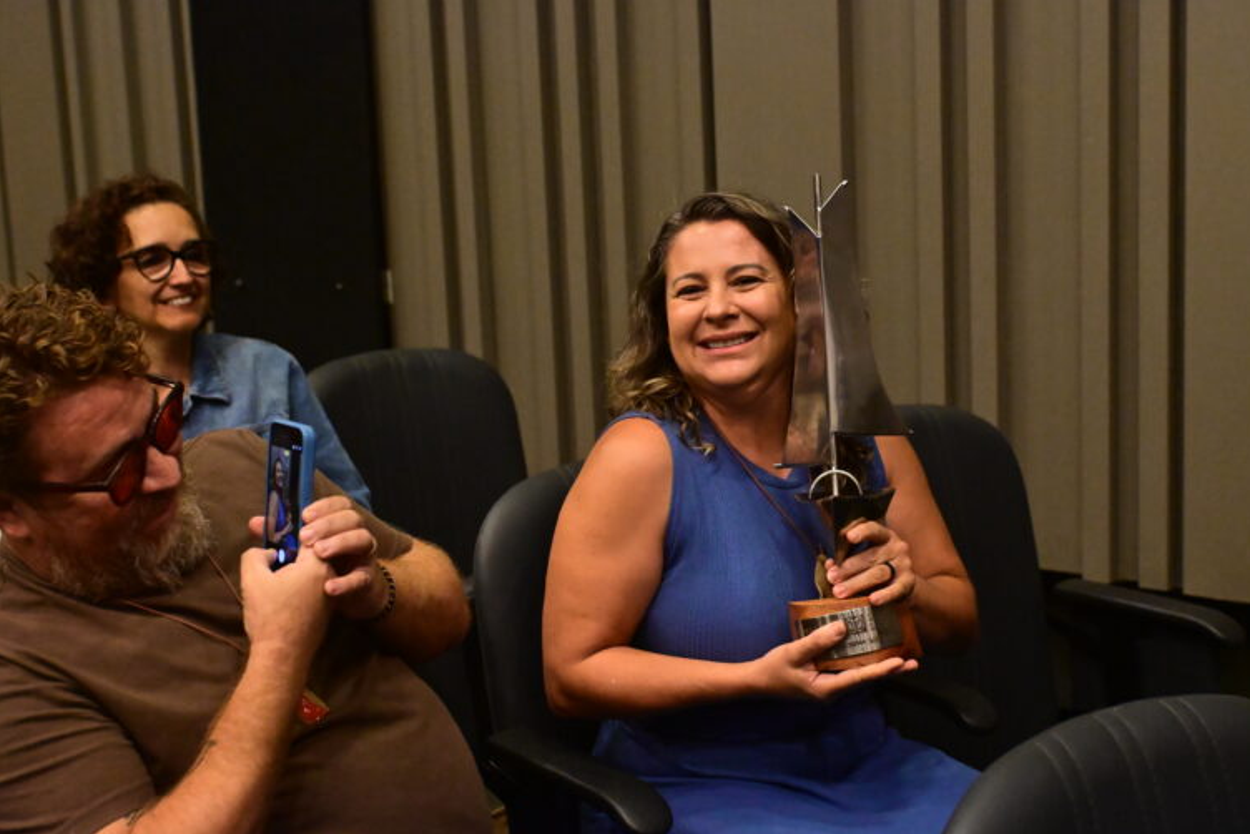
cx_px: 635
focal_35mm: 49
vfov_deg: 27.5
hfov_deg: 40.3
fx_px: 1702
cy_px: 424
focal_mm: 32
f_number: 2.8
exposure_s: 1/200
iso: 8000
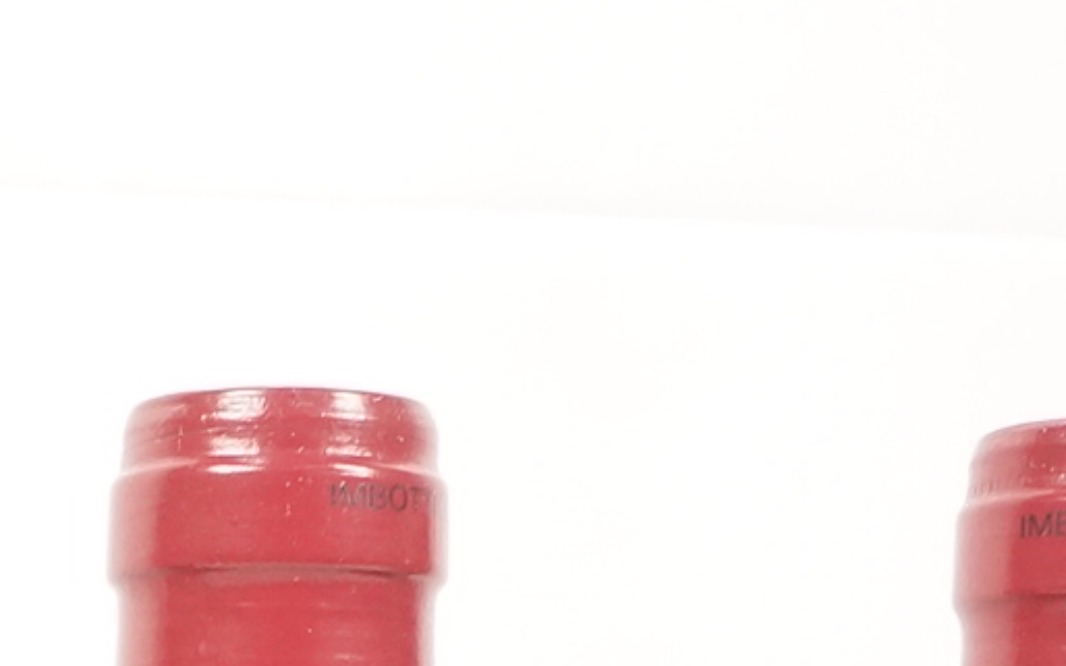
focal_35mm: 161
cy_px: 1936
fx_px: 4676
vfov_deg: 7.3
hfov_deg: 11.7
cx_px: -1058
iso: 800
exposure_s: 1/100
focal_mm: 18
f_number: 5
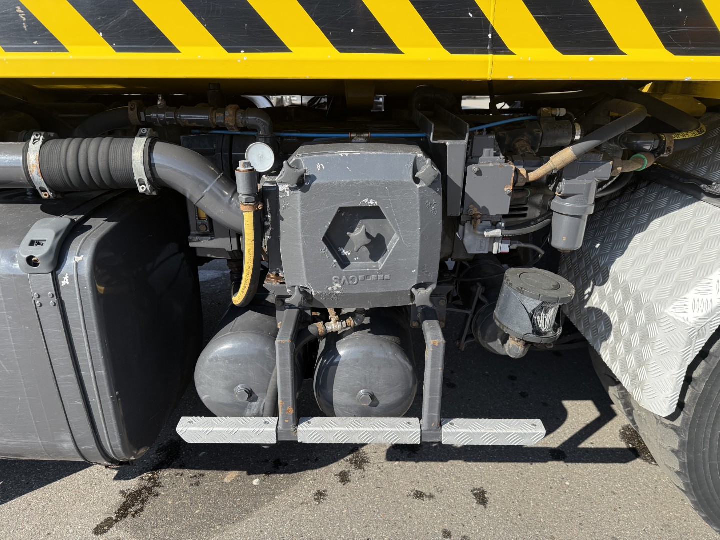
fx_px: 499
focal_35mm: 24
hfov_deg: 71.6
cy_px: 270
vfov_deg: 56.8
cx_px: 360
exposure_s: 1/2445
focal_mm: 6.76
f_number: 1.78
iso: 100
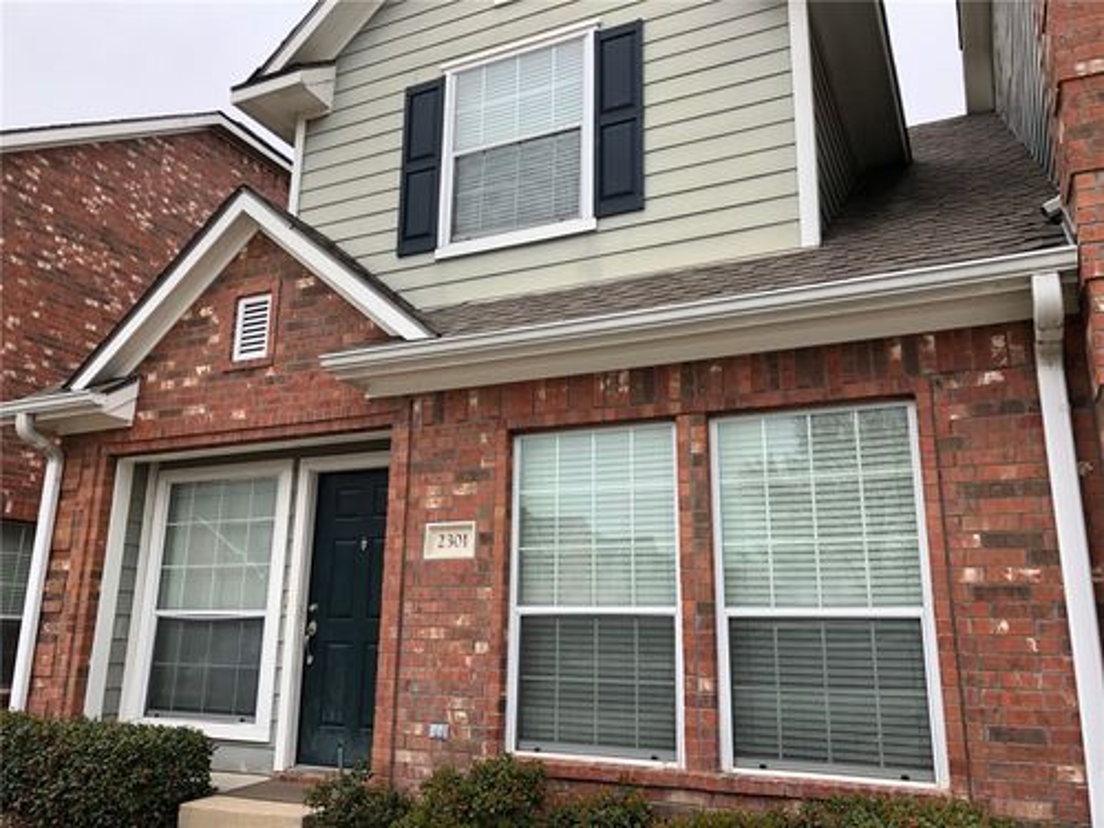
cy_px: 414
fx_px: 893
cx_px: 552
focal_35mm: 28
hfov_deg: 63.4
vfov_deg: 49.7
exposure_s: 1/738
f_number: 1.8
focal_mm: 3.99
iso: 20
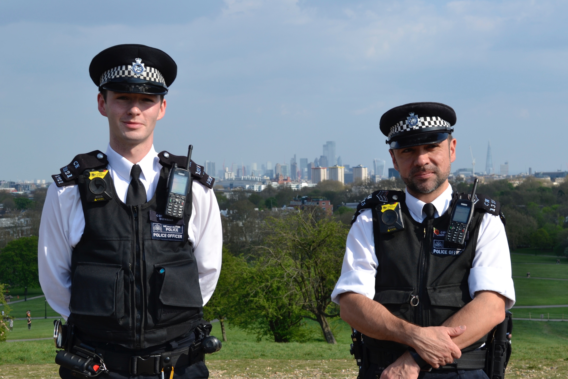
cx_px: 280
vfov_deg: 23.4
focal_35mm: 58
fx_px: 915
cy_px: 202
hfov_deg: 34.5
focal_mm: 32
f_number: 7.1
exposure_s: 1/200
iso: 100
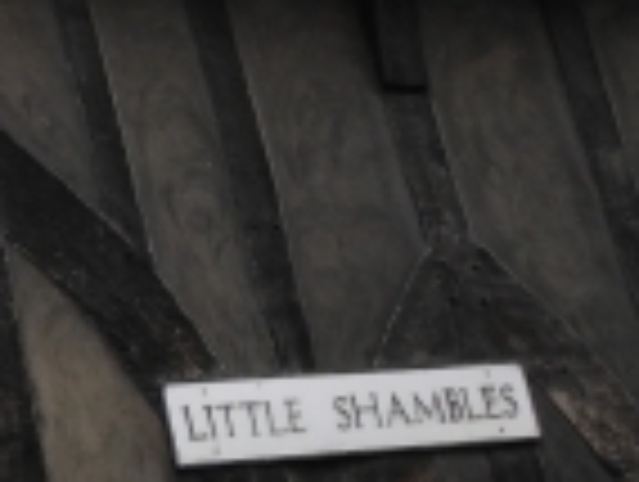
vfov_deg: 12.6
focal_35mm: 118
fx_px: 2182
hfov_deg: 14.5
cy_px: 347
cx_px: -526
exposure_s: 1/200
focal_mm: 6
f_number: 2.8
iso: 100
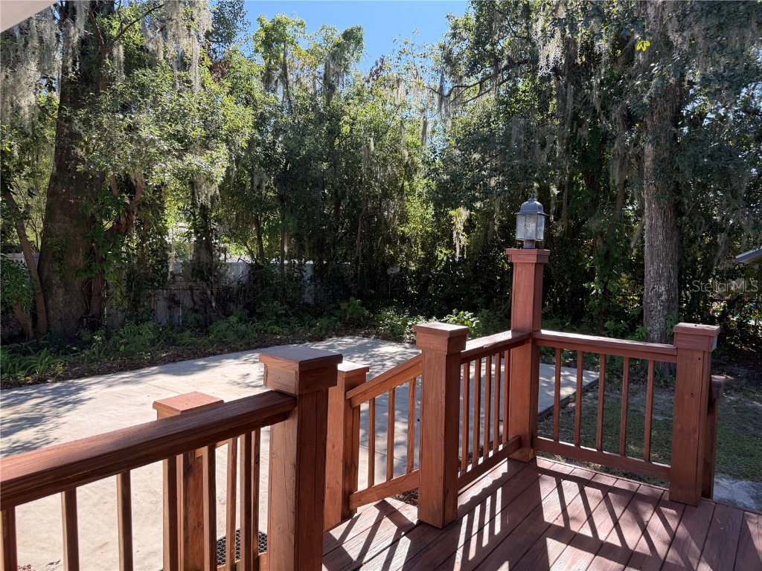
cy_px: 286
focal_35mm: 24
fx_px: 528
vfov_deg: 56.8
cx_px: 381
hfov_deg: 71.6
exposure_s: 1/728
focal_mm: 6.76
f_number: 1.78
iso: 100
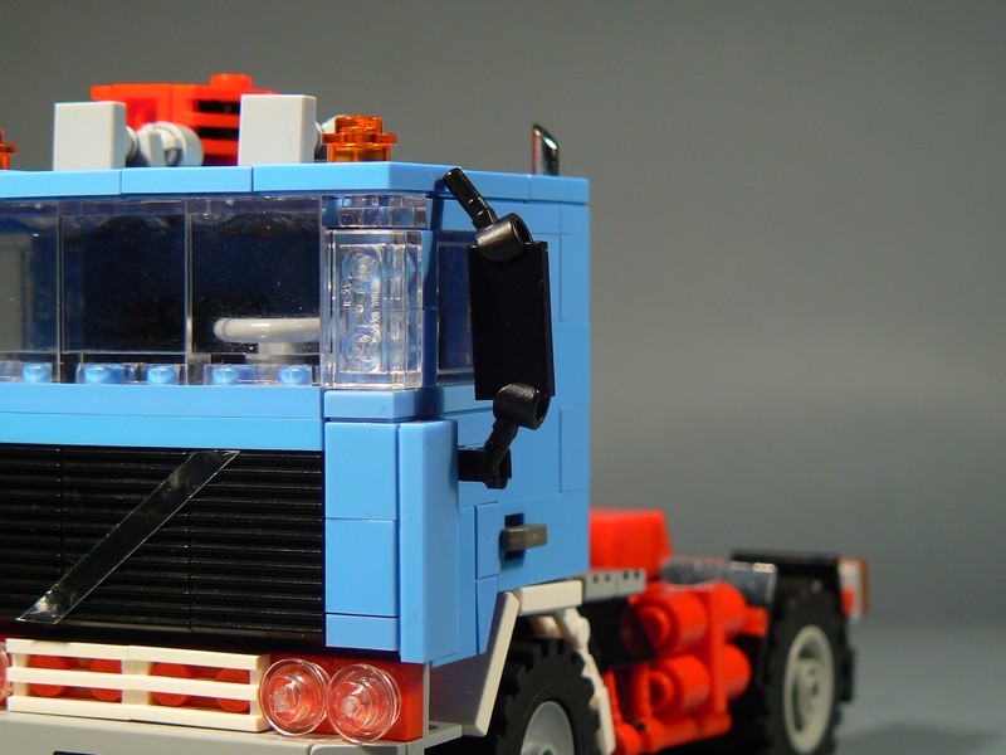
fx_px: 2819
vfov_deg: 15.2
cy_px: 378
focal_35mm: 97
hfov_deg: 20.2
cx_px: 503
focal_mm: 16.2
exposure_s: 1/10
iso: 80
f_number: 3.2
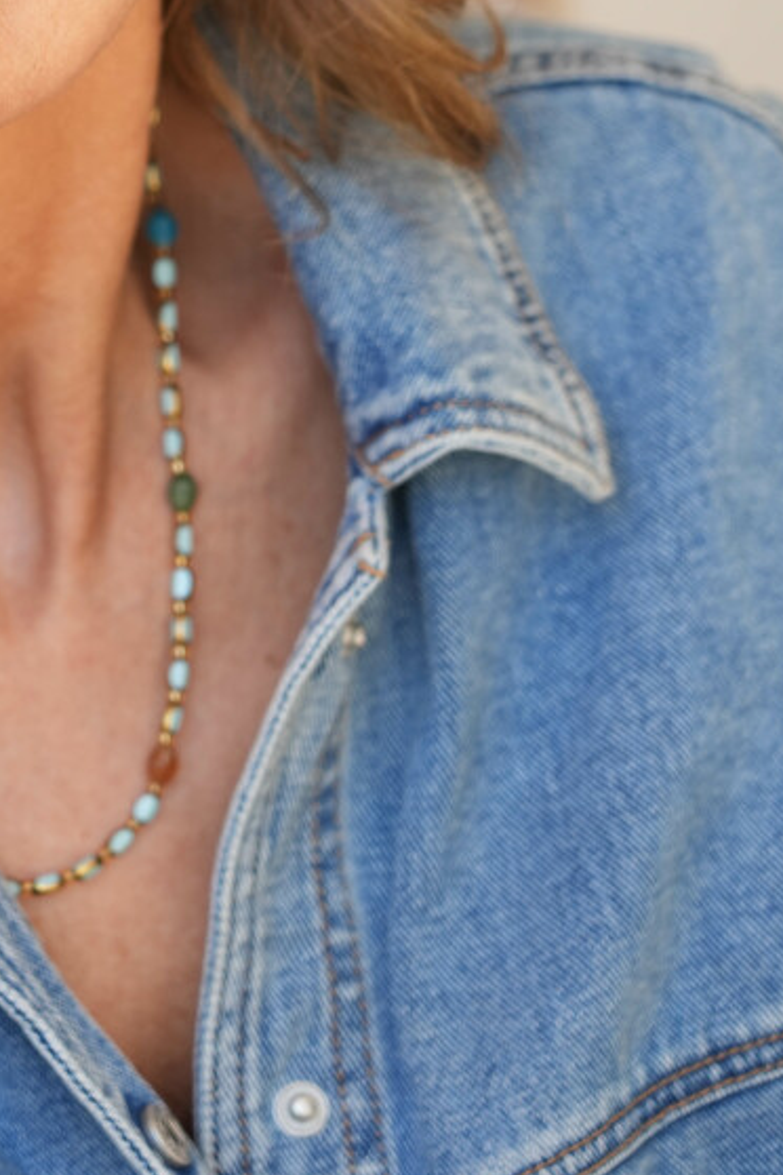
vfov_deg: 9.1
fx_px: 7373
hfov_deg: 6.1
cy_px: -6
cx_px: -51
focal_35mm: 226
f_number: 4
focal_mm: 105
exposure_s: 1/250
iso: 500
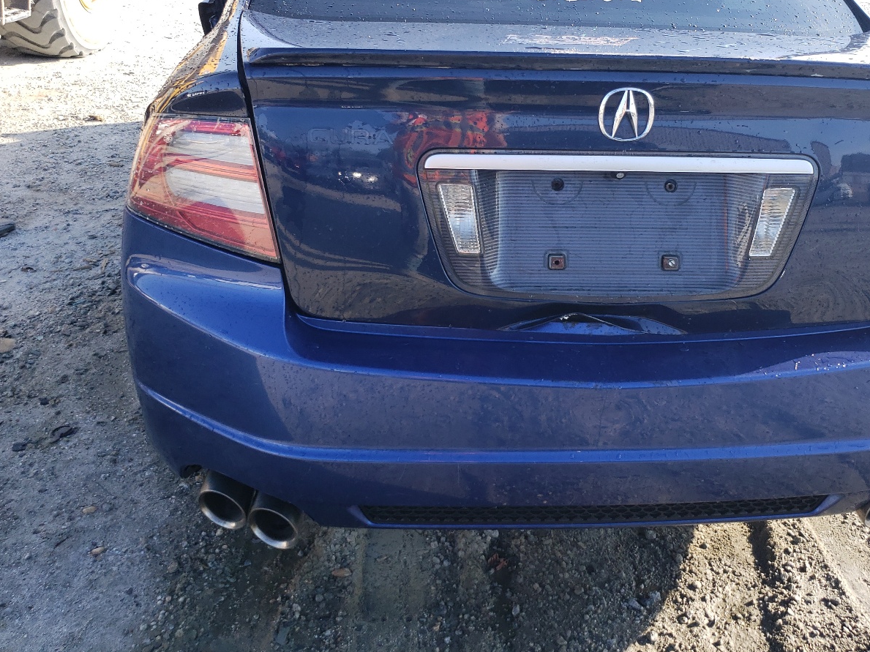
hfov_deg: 52.3
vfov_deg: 40.2
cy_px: 217
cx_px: 525
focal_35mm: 35
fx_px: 879
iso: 50
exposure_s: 1/588
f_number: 1.5
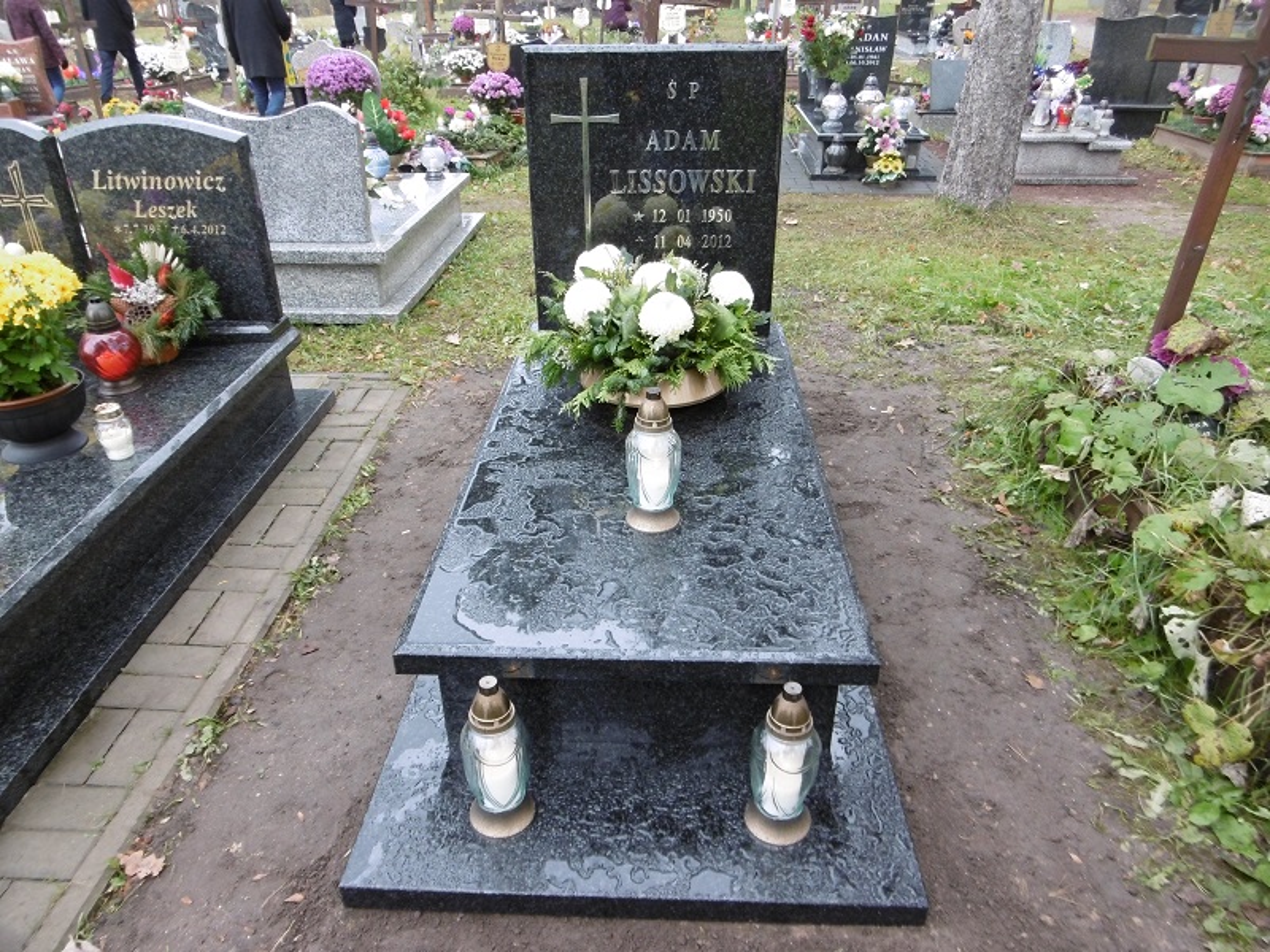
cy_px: 476
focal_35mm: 24
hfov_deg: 71.6
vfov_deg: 56.8
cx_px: 635
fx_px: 881
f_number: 3.1
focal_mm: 4.3
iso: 100
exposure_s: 1/100
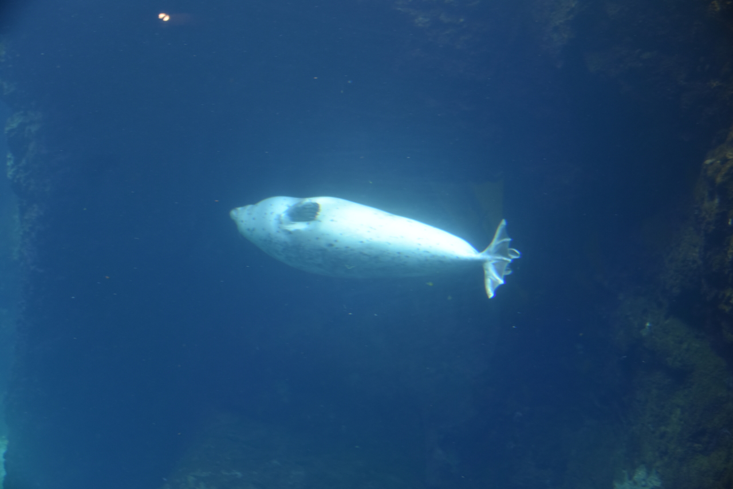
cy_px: 244
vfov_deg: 35.1
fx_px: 774
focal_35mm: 38
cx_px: 366
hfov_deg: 50.7
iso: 500
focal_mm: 38
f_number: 4
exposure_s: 1/80
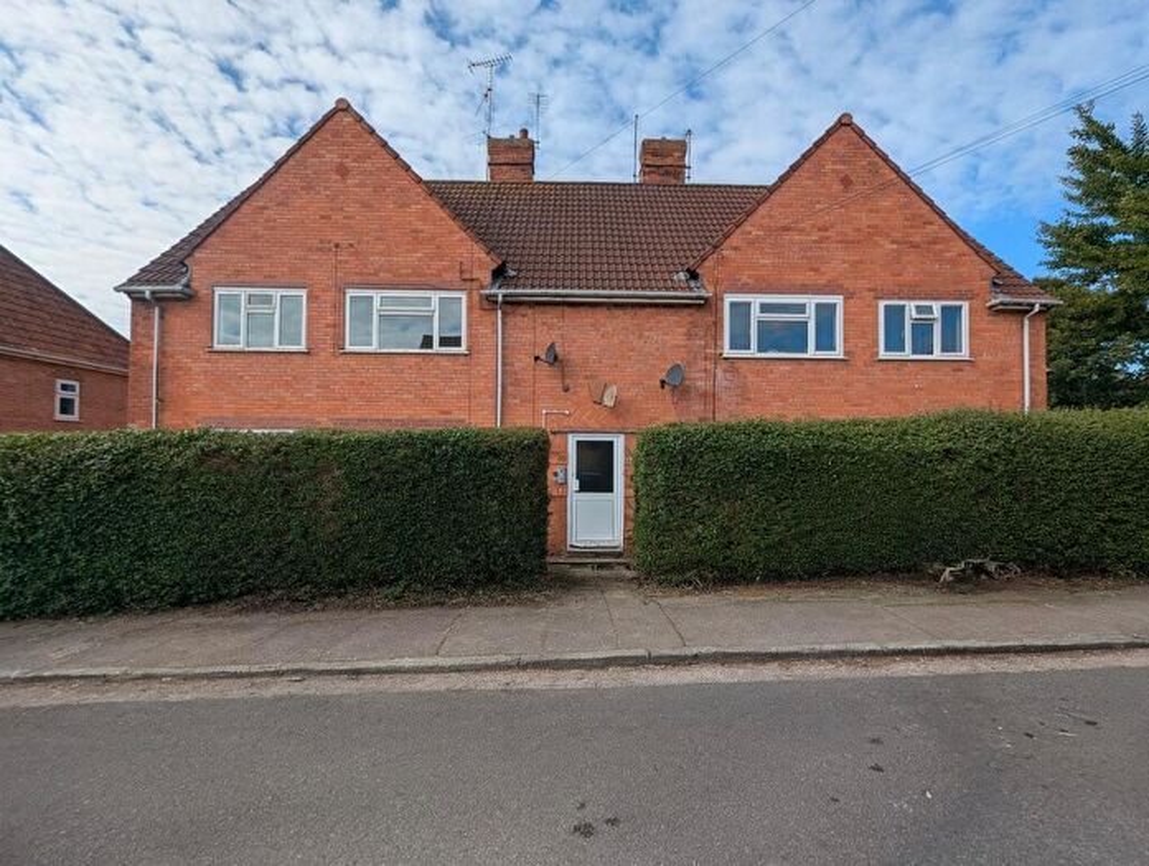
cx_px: 574
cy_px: 433
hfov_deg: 106.1
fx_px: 432
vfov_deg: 90.1
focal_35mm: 13
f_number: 2.2
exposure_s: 1/1818
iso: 47
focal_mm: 1.95
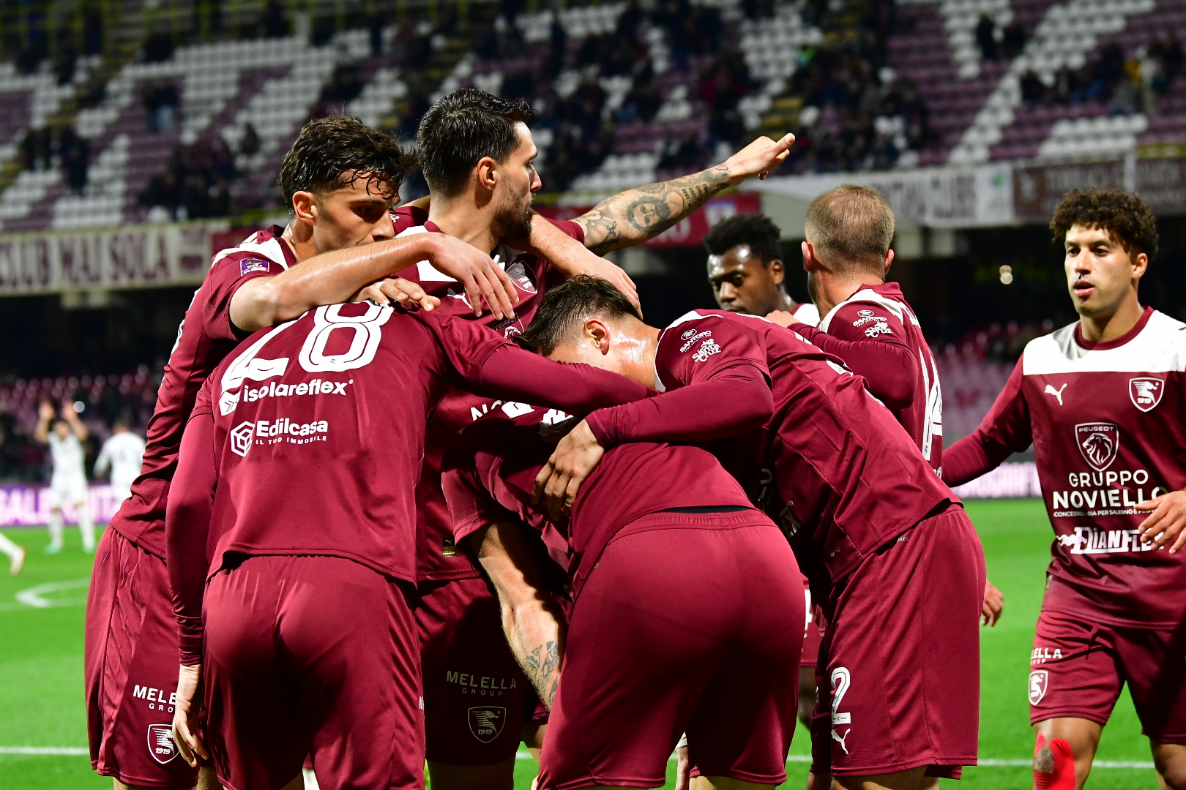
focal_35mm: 128
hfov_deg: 16.1
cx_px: 593
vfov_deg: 10.8
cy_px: 395
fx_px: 4200
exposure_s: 1/500
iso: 2500
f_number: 4
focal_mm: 85
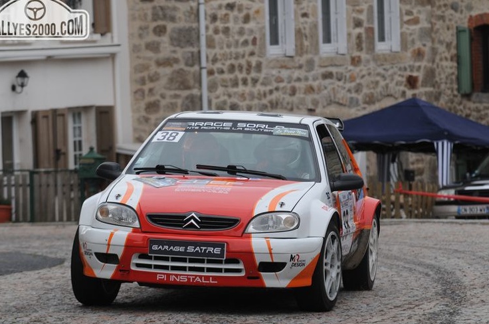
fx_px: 3281
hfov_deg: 8.5
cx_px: 240
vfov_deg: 5.7
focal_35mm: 242
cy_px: 164
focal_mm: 150
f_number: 16
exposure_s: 1/800
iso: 320
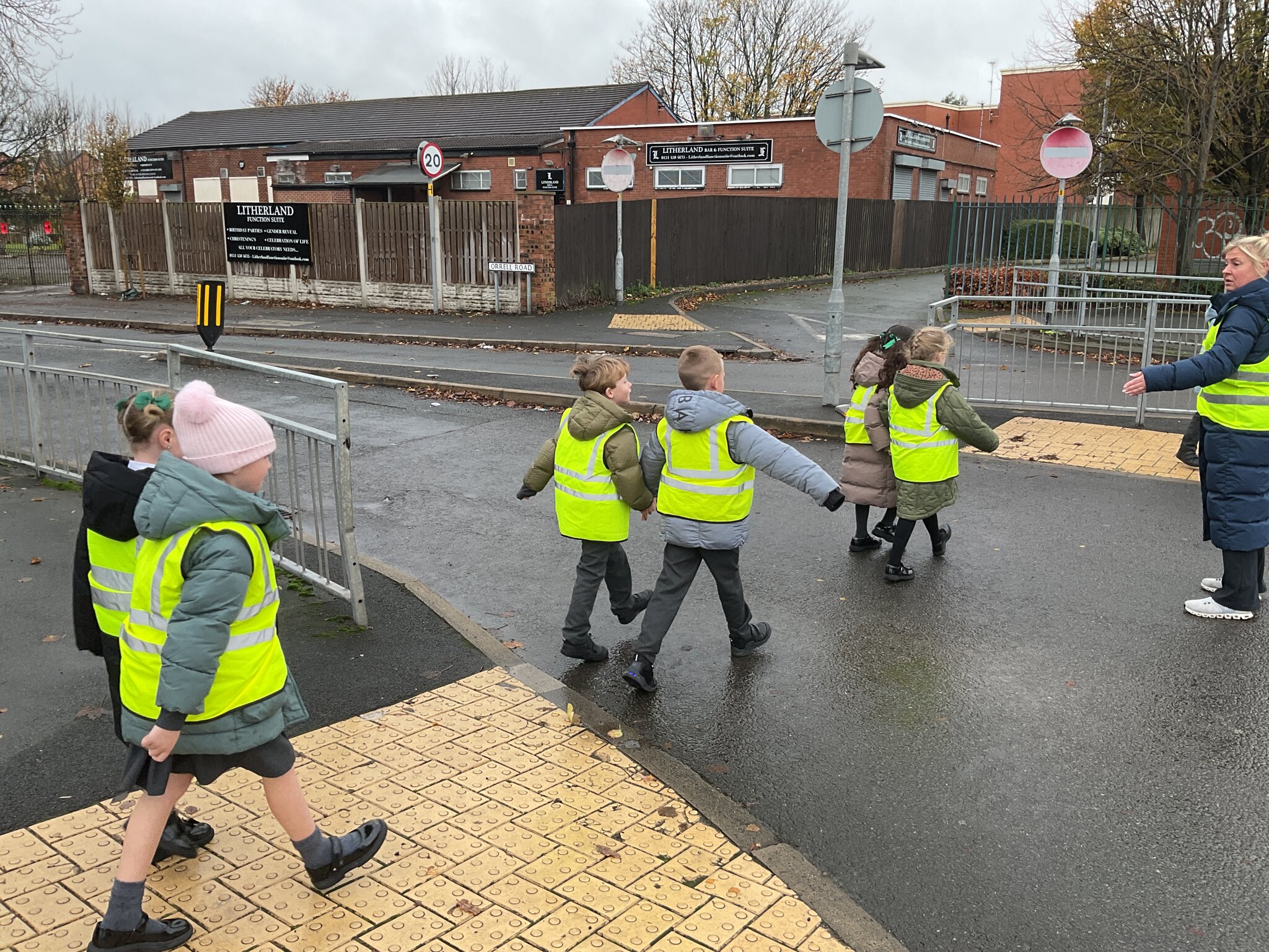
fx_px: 1063
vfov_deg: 48.2
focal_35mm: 29
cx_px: 634
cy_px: 476
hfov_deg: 61.7
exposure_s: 1/100
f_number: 1.8
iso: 16
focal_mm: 3
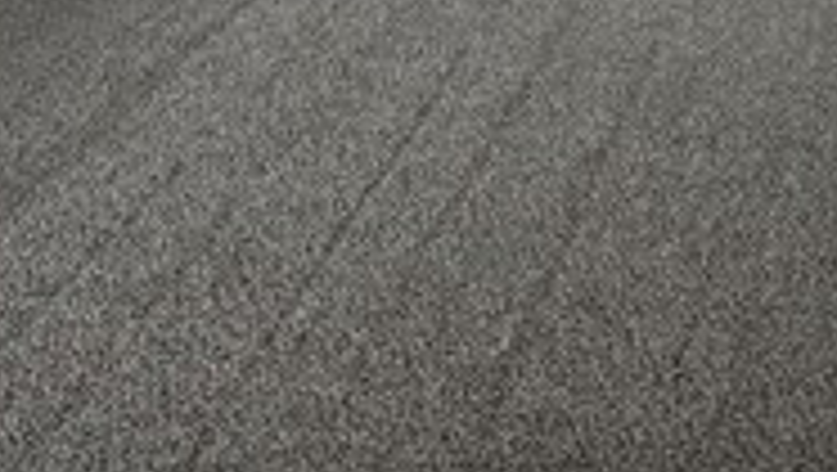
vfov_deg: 12.9
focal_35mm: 86
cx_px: 580
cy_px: -355
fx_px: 1910
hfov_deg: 24.6
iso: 125
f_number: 1.8
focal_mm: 5.4
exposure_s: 1/120
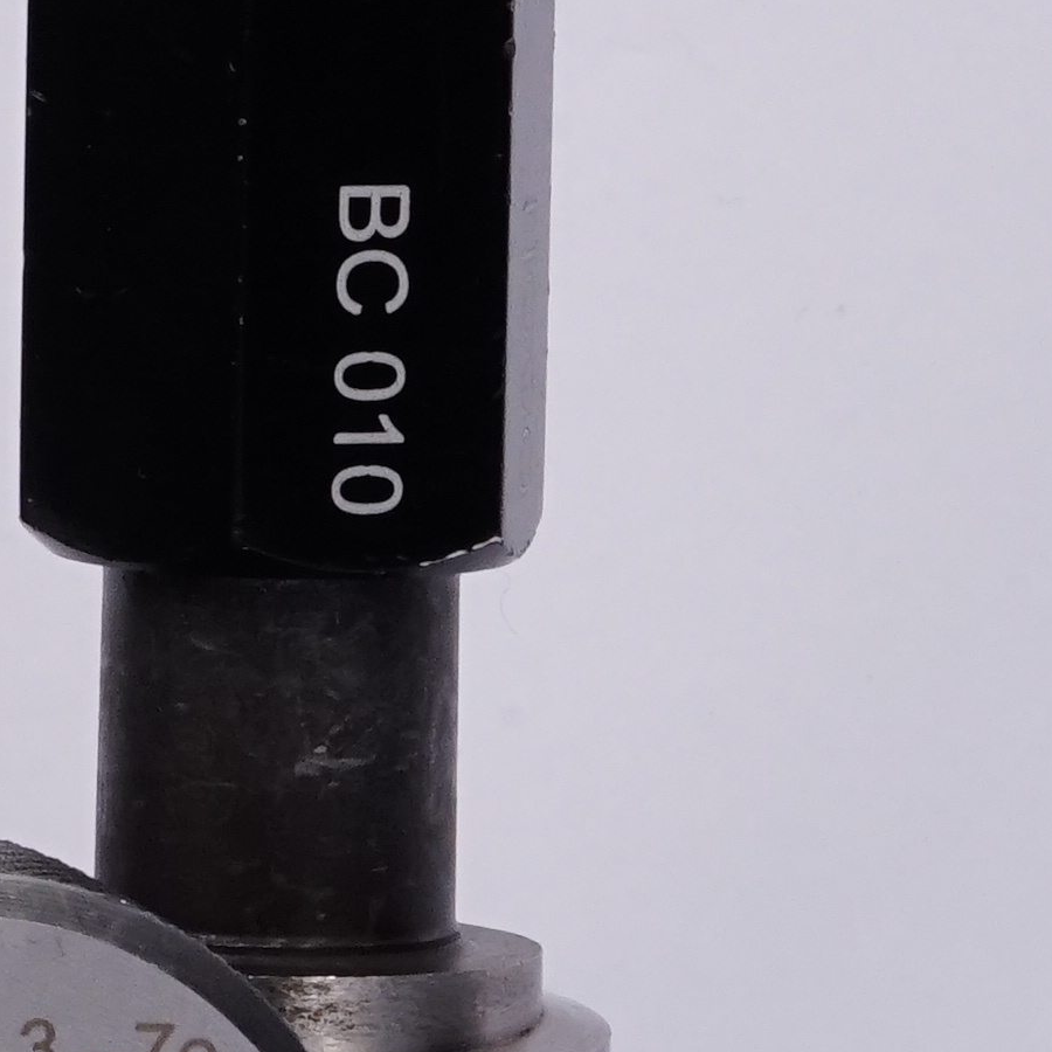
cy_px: -472
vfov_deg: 3.4
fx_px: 17535
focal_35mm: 510
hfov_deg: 3.4
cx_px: -1023
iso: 1000
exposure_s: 1/100
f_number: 18
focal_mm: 90
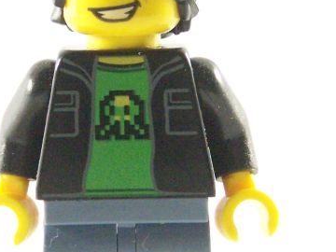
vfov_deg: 5.0
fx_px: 2902
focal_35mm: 299
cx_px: 124
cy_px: 125
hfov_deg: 6.6
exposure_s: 1/45
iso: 400
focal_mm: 17.5
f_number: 3.2
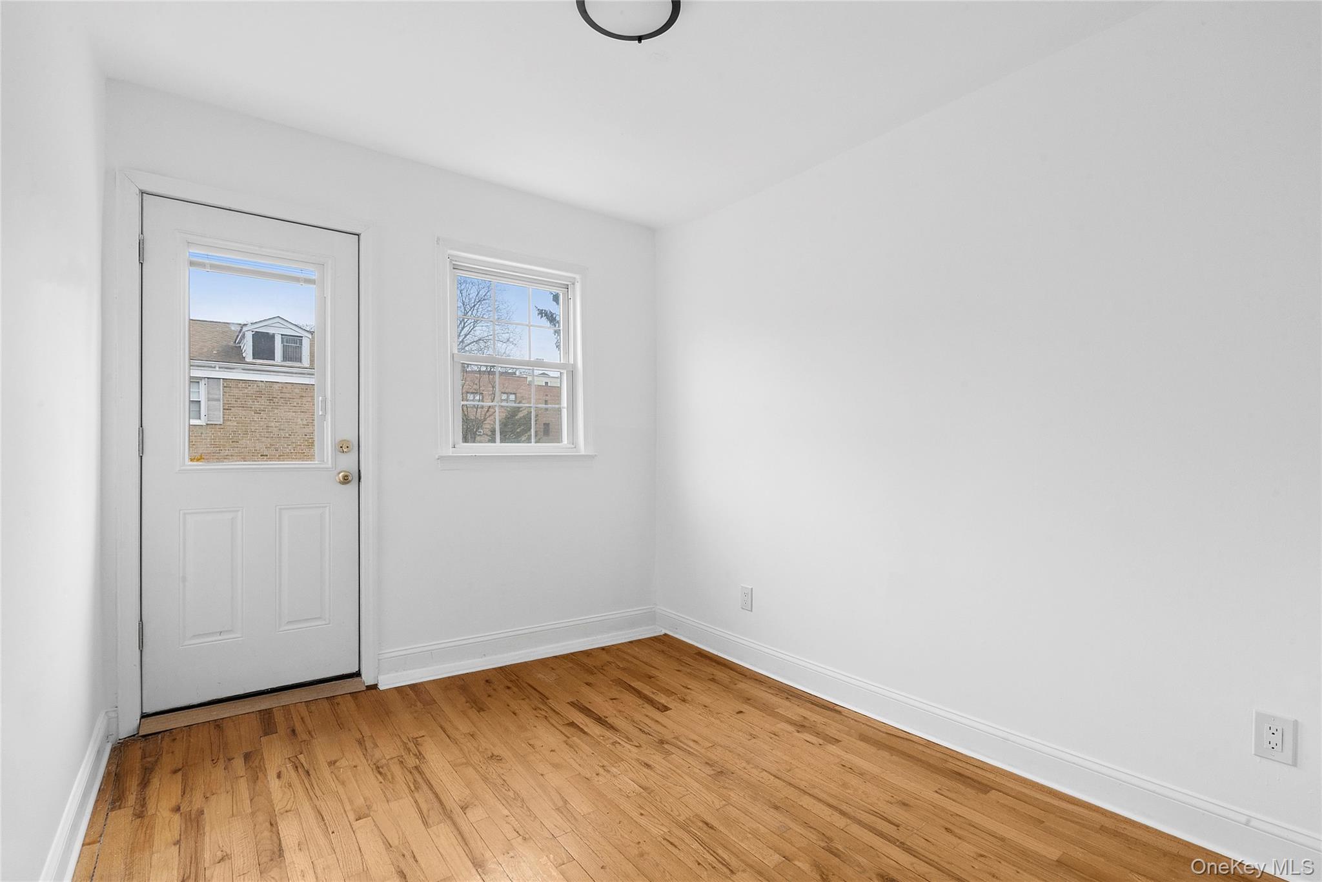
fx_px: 588
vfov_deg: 73.8
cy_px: 441
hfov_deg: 96.7
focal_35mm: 16
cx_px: 661
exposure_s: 1/50
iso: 1600
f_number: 16
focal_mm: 16
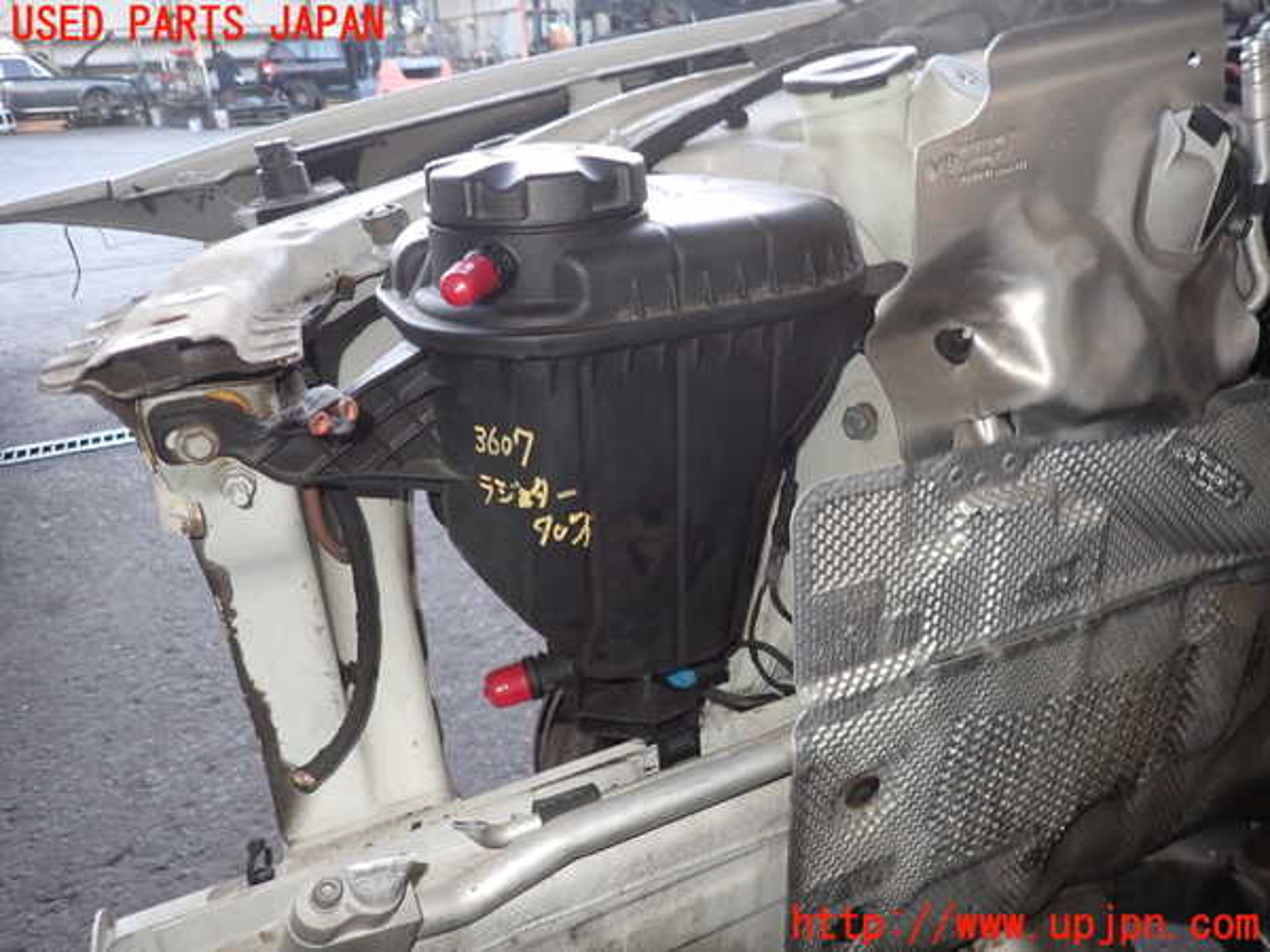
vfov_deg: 54.9
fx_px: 917
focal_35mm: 25
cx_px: 635
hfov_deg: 69.4
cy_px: 476
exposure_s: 1/30
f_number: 2
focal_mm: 4.5
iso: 200
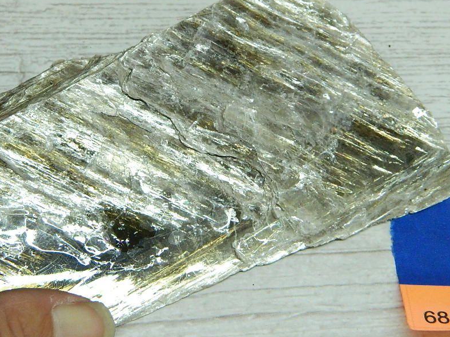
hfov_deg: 21.5
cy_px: 139
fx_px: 1183
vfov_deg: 16.2
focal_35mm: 91
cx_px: 188
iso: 400
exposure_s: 1/125
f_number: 4
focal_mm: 12.6
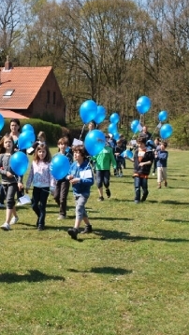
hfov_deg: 18.9
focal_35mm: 63
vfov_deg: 33.3
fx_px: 561
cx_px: 30
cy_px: 158
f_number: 7.1
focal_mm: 24
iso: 100
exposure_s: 1/200
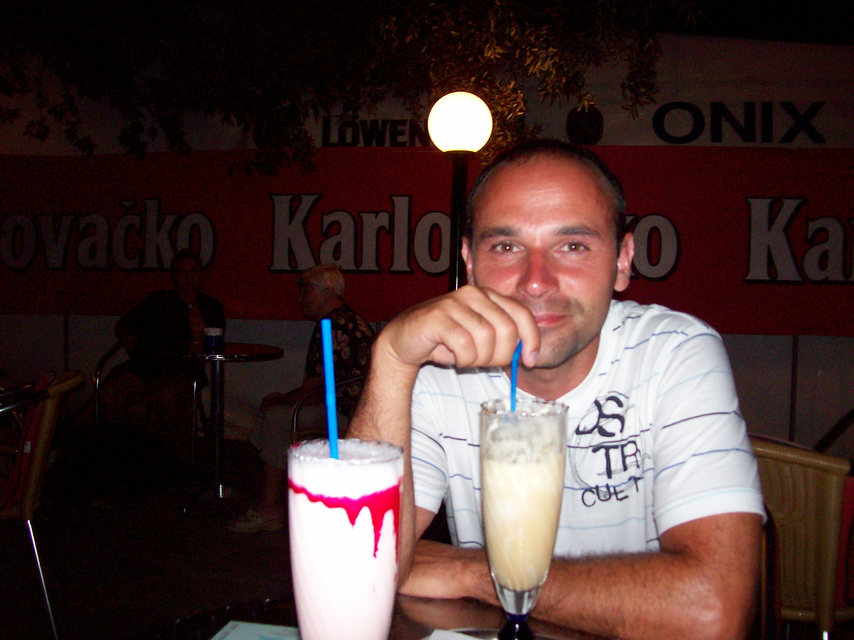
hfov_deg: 51.4
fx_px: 888
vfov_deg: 39.6
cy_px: 320
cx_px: 427
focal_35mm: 36
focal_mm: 6
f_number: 2.7
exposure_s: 1/64
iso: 140
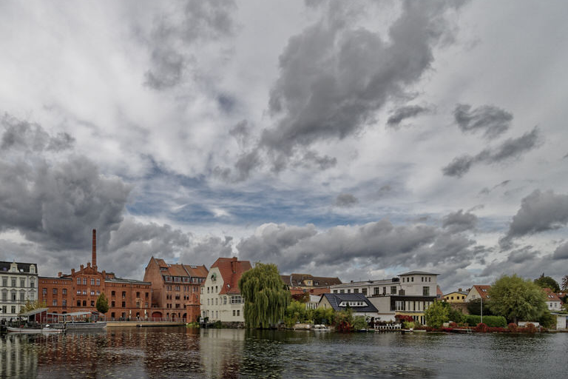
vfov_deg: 48.0
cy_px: 312
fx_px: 394
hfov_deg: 68.0
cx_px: 160
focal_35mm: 25
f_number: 11
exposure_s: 1/160
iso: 100
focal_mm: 10
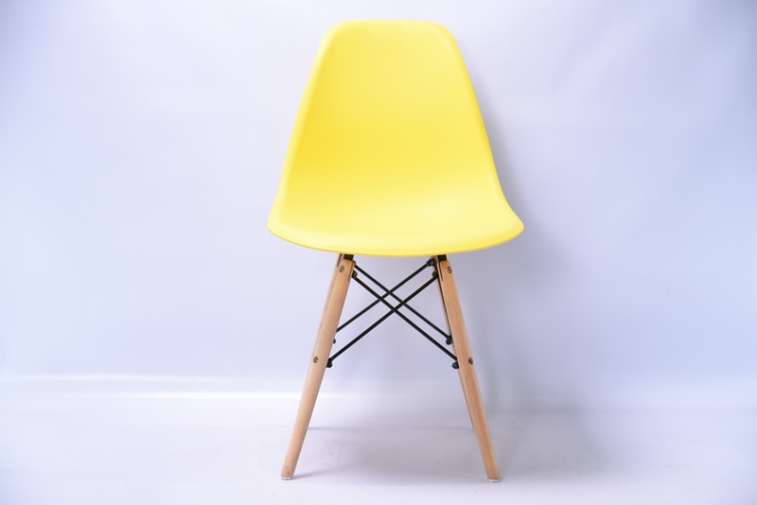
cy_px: 252
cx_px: 378
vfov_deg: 20.9
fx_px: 1367
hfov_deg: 30.9
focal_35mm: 65
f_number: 4.5
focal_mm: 65
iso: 125
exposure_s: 1/60
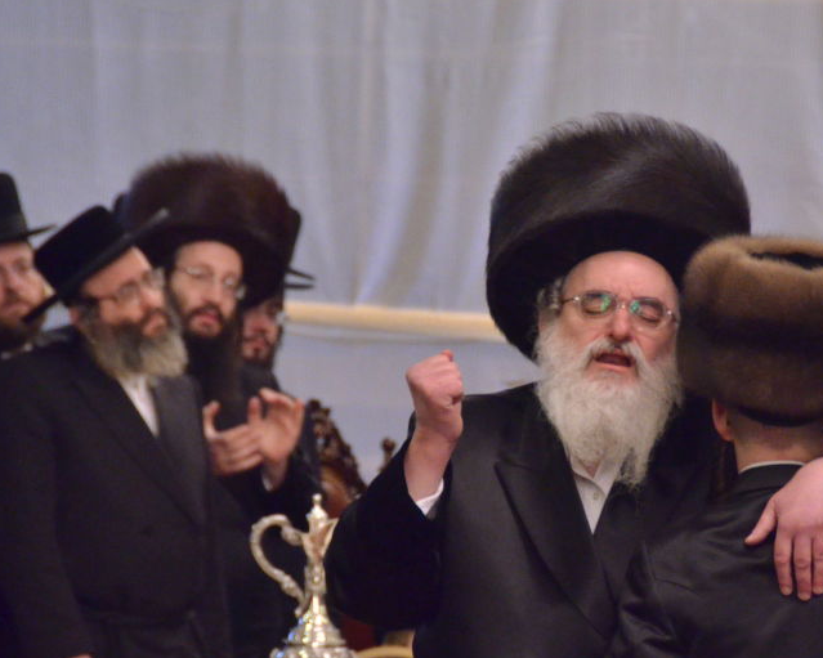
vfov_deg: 3.4
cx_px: 573
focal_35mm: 450
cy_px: 371
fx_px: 10959
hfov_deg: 4.3
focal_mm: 200
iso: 2500
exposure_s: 1/80
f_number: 5.6
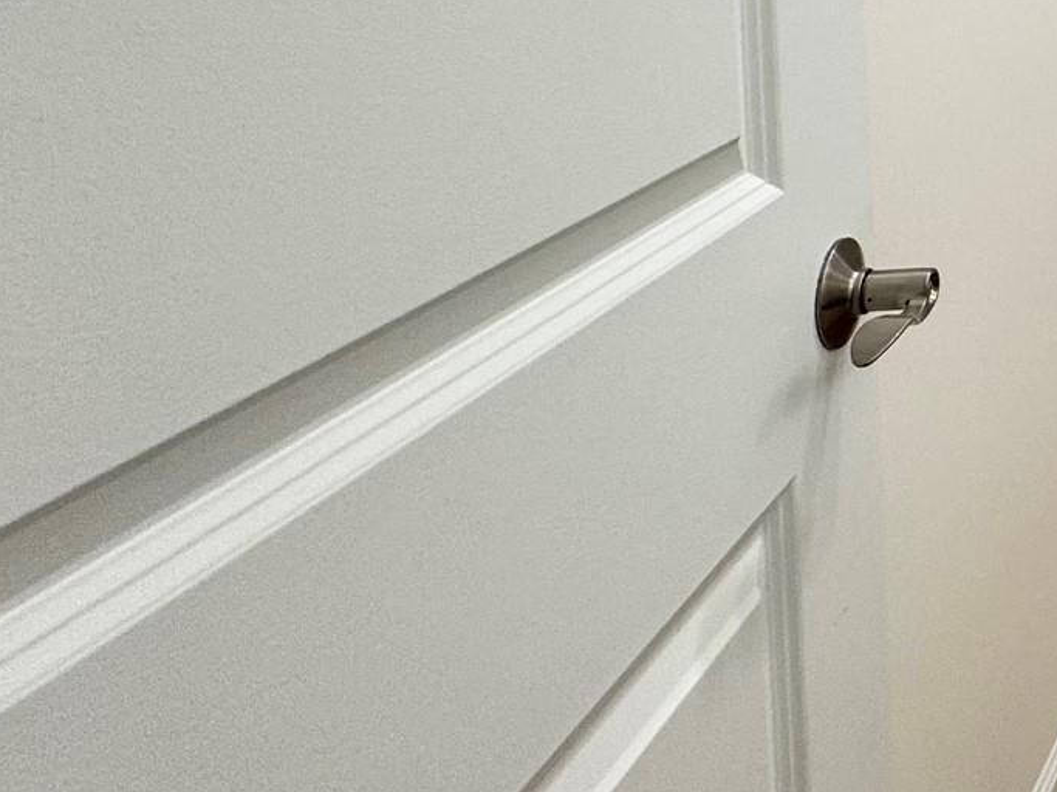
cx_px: 1569
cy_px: -133
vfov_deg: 29.9
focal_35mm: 42
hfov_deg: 29.0
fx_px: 1282
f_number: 2.2
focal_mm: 2.22
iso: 64
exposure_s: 1/120
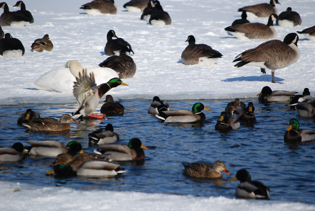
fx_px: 2628
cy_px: 106
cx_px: 158
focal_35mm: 300
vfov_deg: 4.6
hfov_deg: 6.9
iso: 250
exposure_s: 1/1600
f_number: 7.1
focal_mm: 200
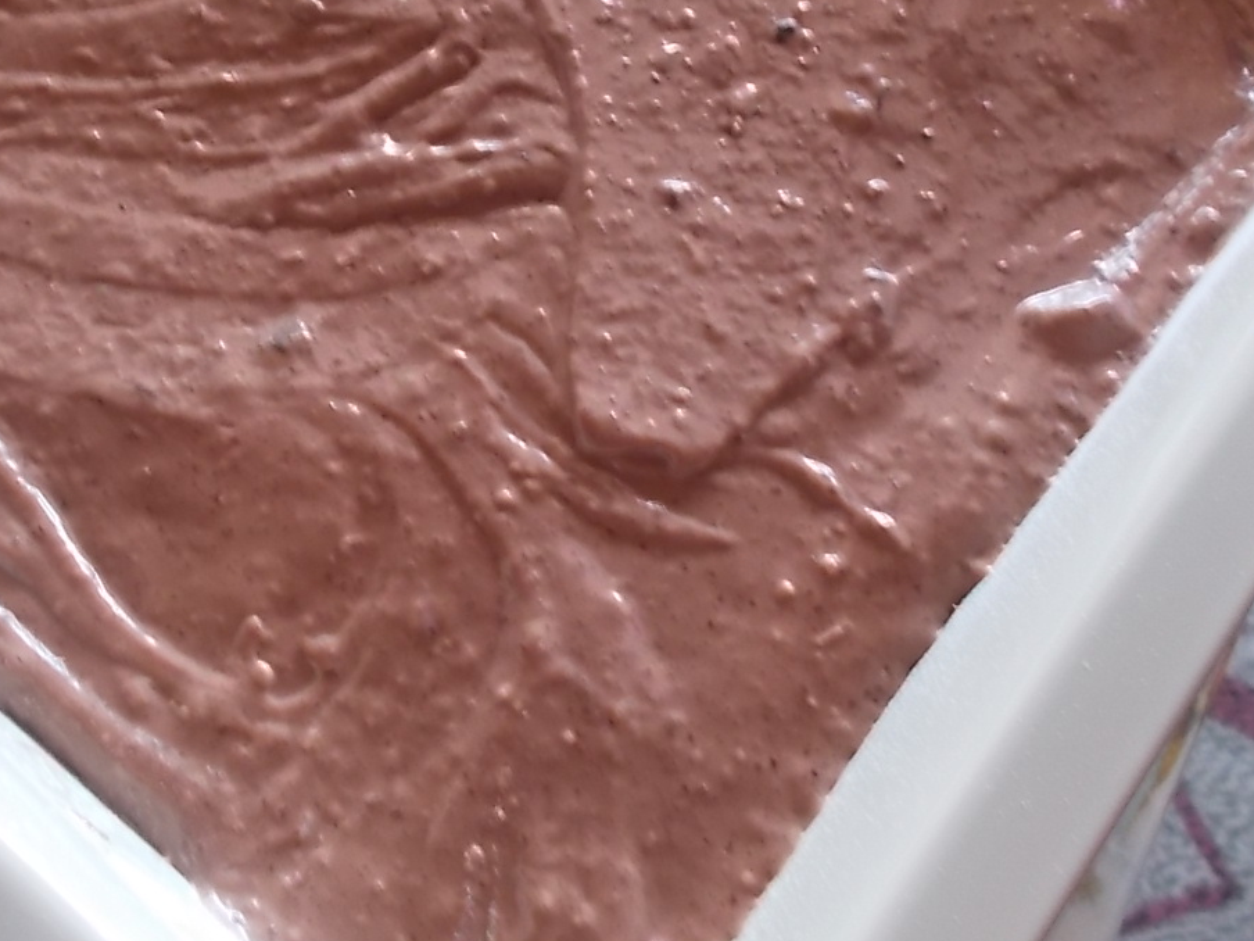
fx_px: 1666
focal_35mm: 46
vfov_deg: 31.0
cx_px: 451
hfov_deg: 40.9
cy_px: 250
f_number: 3.2
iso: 200
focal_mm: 4.6
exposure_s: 1/13
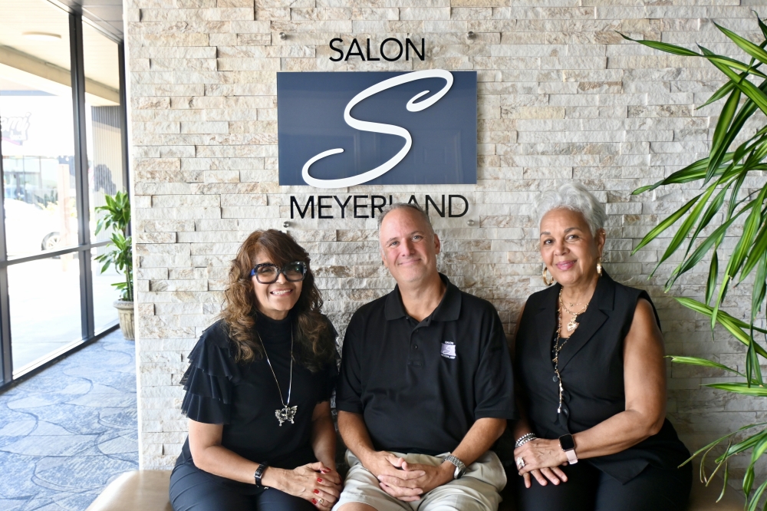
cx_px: 384
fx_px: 735
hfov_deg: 55.1
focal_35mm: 34
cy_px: 256
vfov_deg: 38.3
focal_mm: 23
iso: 640
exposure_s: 1/125
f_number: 4.2
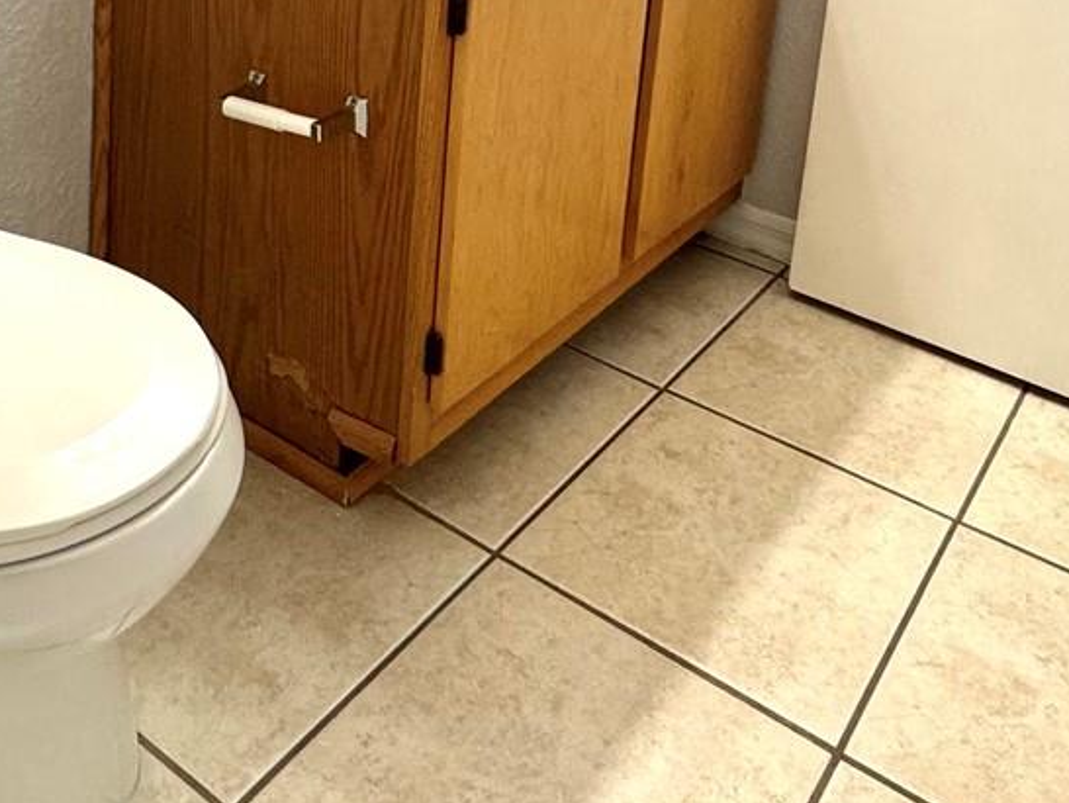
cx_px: 493
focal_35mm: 41
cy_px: -98
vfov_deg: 31.0
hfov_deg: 45.7
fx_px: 1267
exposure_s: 1/120
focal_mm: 2.22
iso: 250
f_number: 2.2
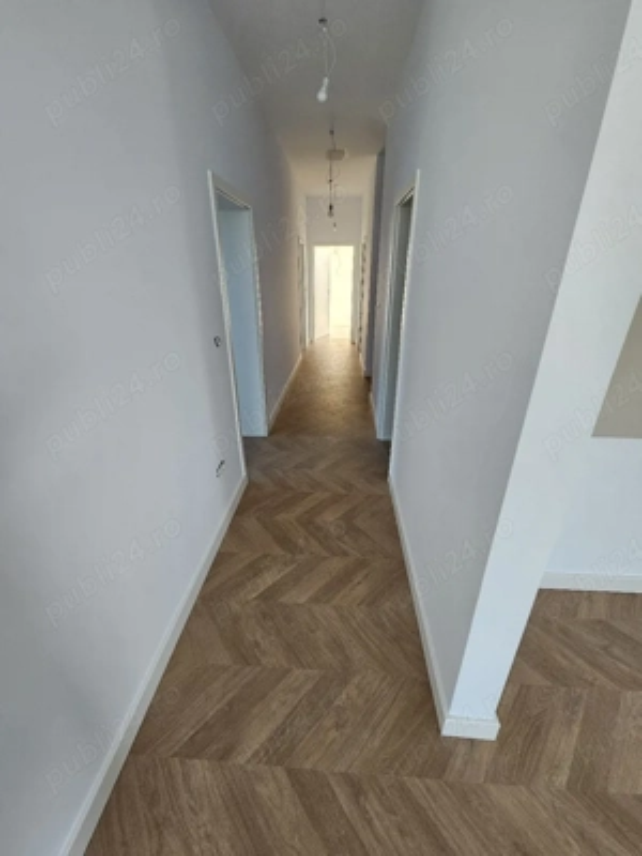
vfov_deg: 106.2
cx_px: 321
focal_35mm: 13
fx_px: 321
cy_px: 428
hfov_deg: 89.9
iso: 50
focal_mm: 2.2
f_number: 2.2
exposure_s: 1/50.3
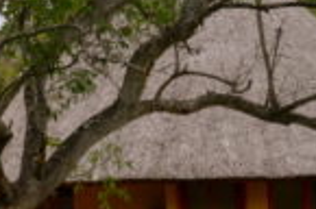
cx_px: -652
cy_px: 126
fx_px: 2041
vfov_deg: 5.9
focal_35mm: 233
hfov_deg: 7.7
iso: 360
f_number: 3.8
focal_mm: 24
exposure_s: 1/200
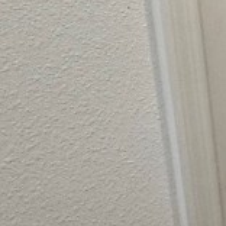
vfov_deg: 20.9
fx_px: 598
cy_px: 20
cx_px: 545
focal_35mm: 81
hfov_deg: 14.3
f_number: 2.2
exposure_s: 1/120
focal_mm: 2.22
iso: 160
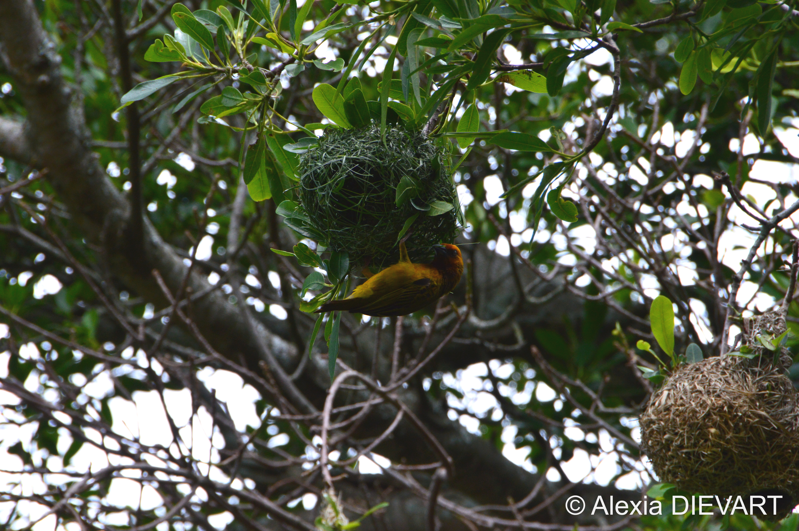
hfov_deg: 5.5
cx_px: 400
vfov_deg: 3.7
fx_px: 8315
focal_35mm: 375
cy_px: 266
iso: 800
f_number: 11
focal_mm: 250
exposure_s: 1/500
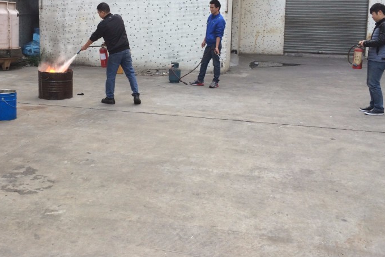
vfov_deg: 30.7
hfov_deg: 45.0
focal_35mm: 43
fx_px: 460
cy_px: 69
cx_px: 142
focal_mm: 4.15
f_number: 2.2
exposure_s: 1/113
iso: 32
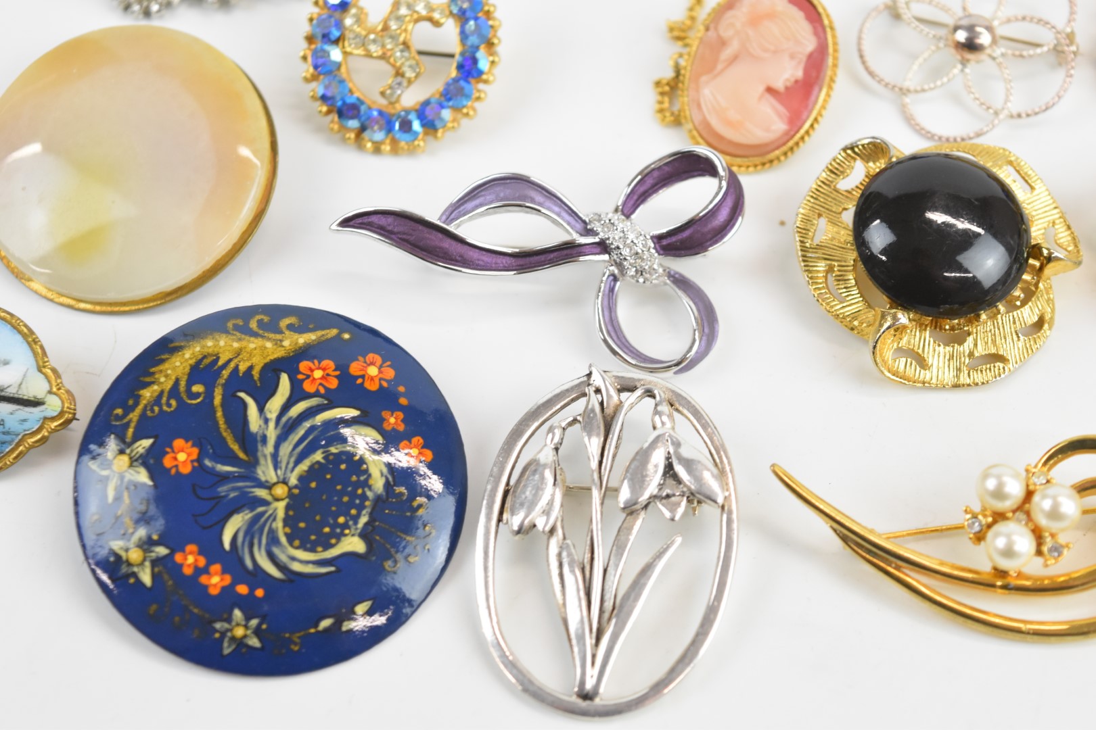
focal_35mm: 82
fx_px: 2511
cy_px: 365
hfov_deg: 24.6
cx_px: 548
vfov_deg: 16.6
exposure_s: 1/125
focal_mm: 55
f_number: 5.6
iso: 1250
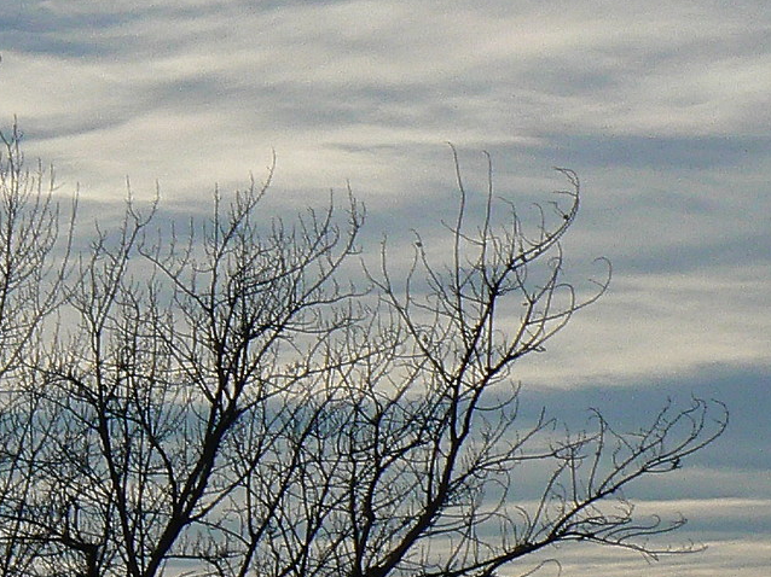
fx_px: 8550
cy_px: 850
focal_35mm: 384
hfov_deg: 5.1
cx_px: -634
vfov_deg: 3.9
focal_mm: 16.9
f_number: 6.3
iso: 100
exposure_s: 1/1000
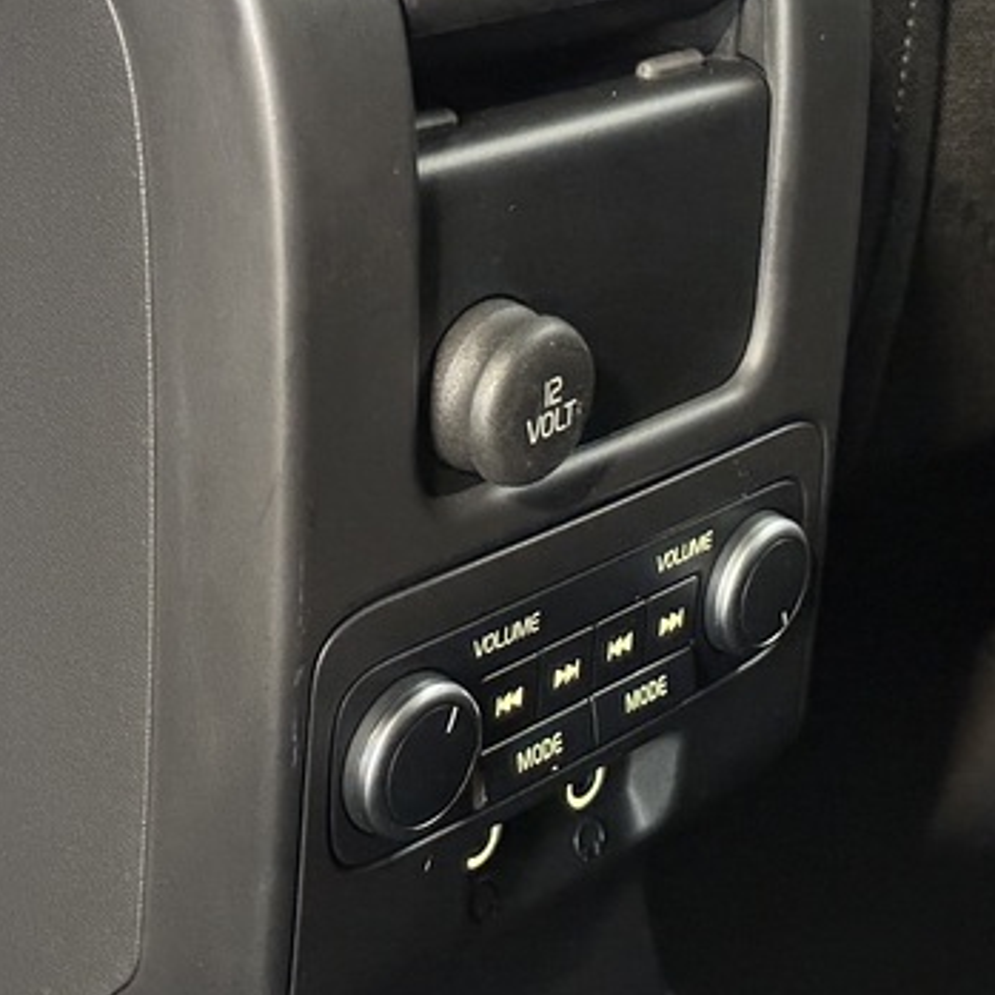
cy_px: 564
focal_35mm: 73
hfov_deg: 23.7
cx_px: 516
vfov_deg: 23.7
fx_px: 2374
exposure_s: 1/17
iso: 6400
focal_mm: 6.86
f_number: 1.78
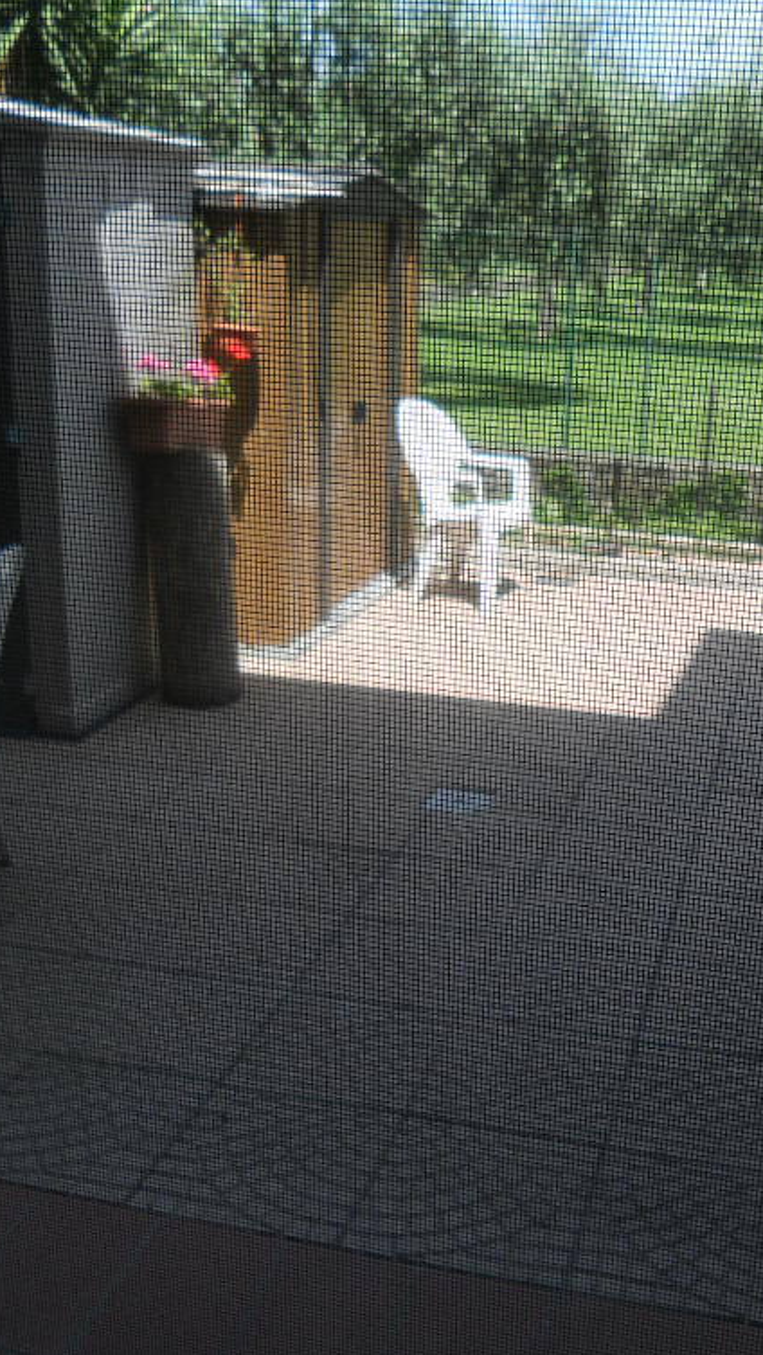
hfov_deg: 29.4
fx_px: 1438
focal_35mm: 40
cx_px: 552
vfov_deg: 50.5
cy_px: 687
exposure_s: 1/500
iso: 80
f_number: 3.2
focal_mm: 4.9
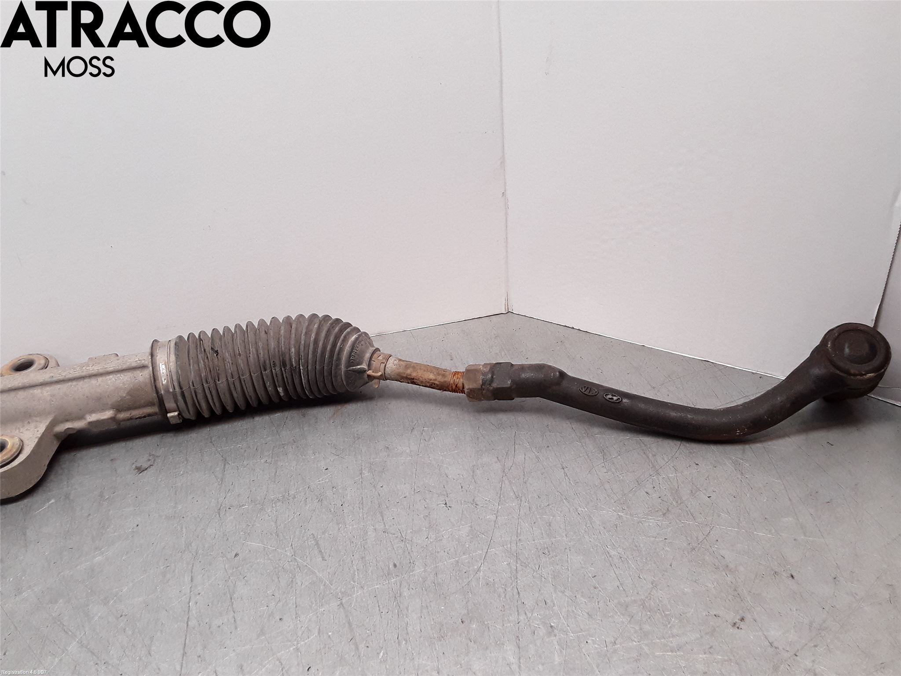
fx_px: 729
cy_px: 338
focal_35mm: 28
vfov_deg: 49.7
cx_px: 450
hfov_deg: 63.4
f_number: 1.9
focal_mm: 2.91
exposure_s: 1/100
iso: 64
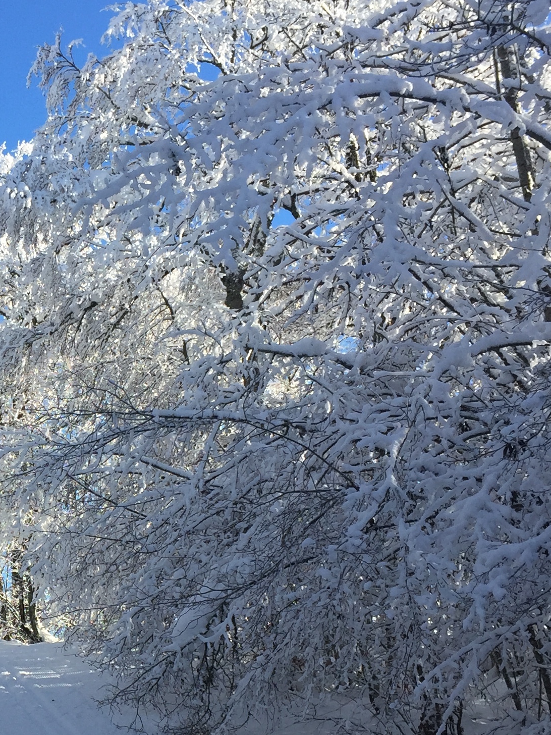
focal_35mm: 65
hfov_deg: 21.5
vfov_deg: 29.3
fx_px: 1380
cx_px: -50
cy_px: 557
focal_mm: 4.15
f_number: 2.2
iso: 32
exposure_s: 1/1068
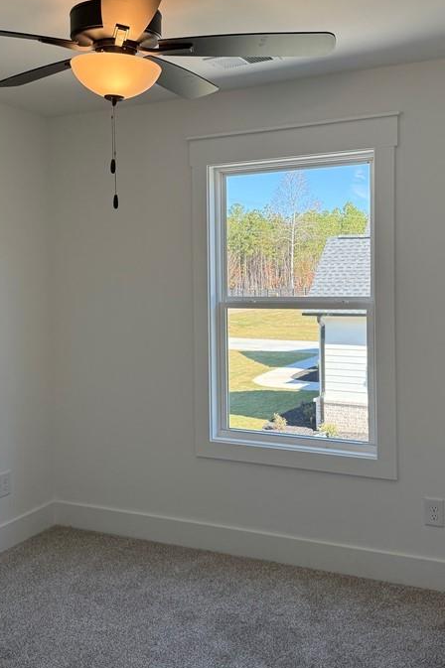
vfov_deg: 50.6
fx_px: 705
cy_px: 293
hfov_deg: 34.9
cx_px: 183
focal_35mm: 38
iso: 100
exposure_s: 1/435
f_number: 1.78
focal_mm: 6.76
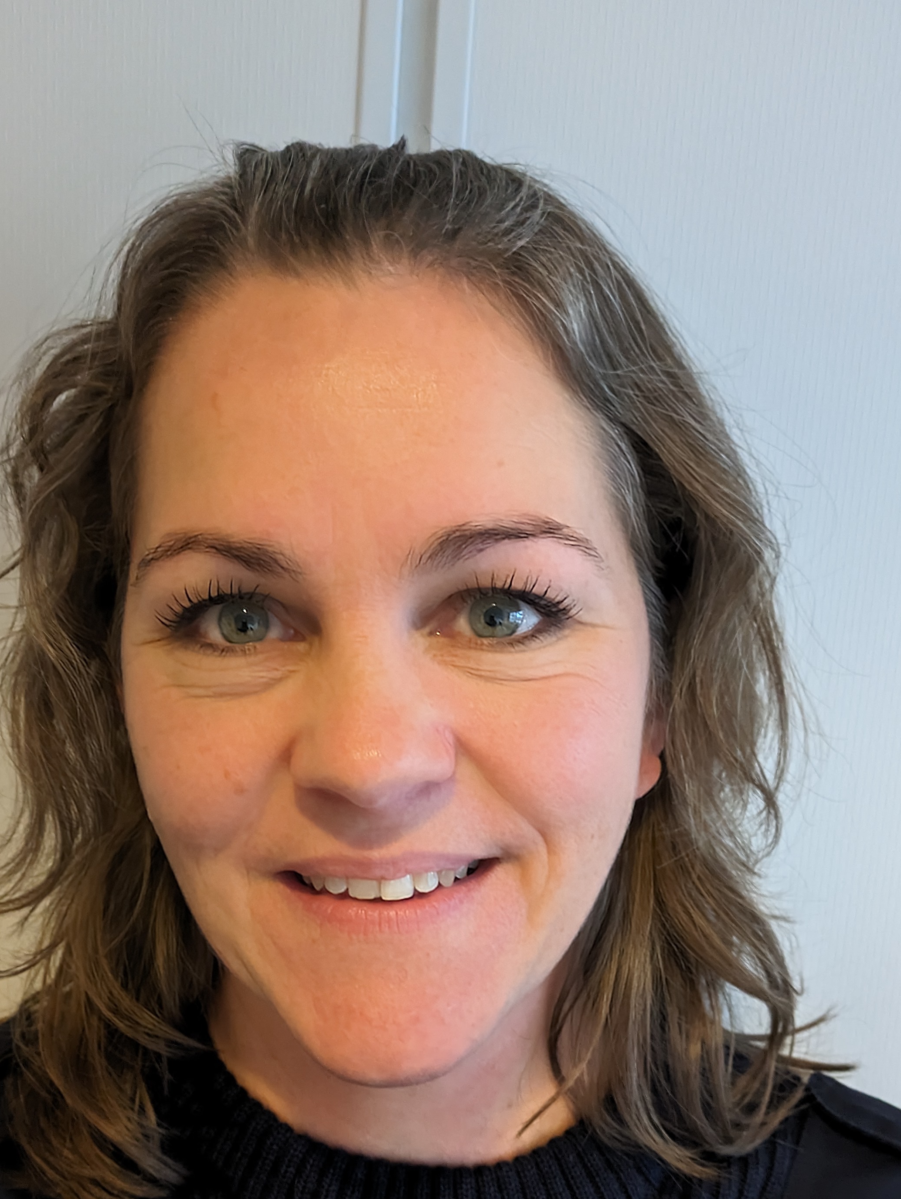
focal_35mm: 42
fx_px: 1456
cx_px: 358
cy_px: 916
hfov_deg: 34.3
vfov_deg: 43.2
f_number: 1.89
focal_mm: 5.43
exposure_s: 1/33.3
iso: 509
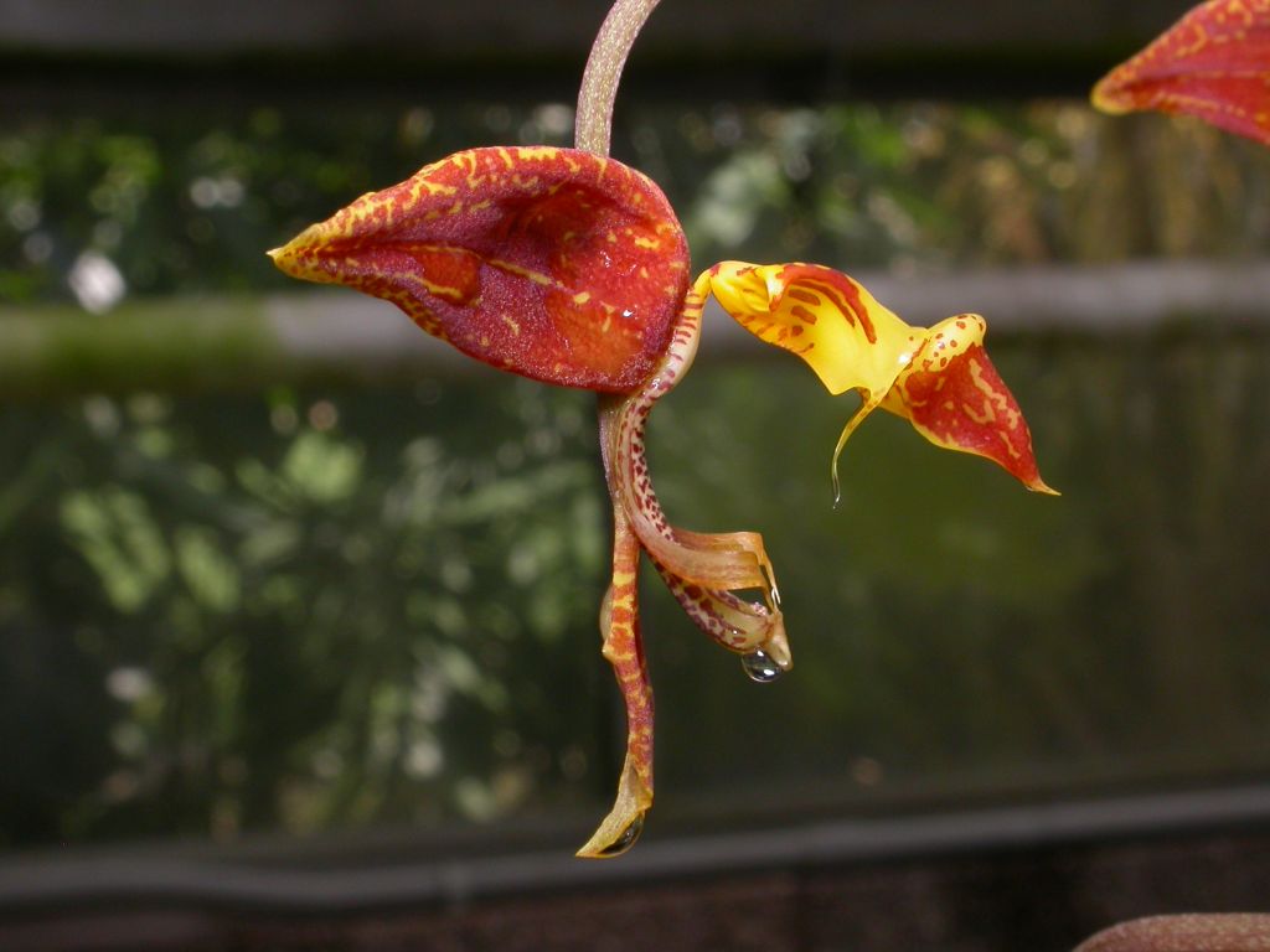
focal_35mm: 79
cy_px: 476
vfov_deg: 18.7
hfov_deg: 24.7
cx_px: 635
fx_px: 2898
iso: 100
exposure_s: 1/60.3
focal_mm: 16.4
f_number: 10
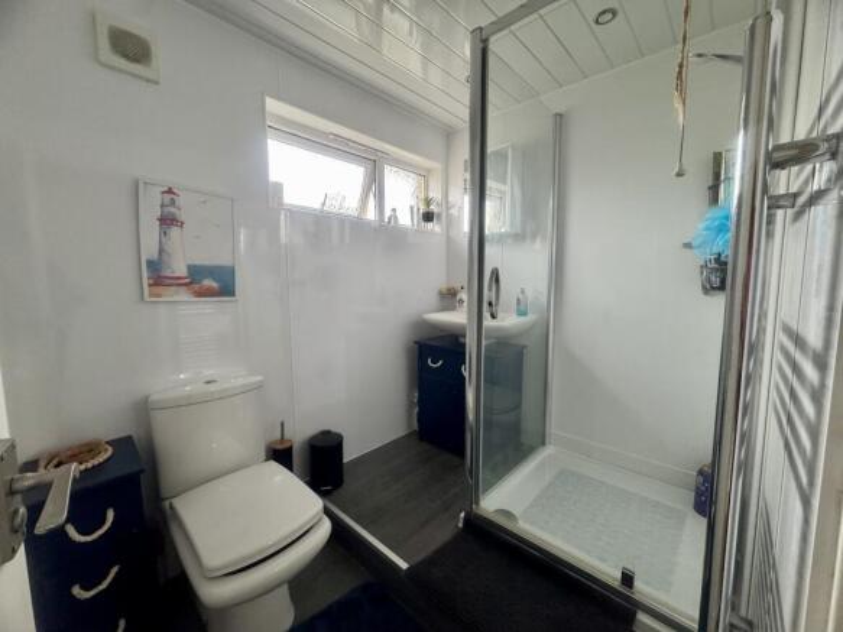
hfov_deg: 102.1
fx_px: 341
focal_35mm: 14
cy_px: 316
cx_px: 422
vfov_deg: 85.7
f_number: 2.2
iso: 320
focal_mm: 2.22
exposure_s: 1/99
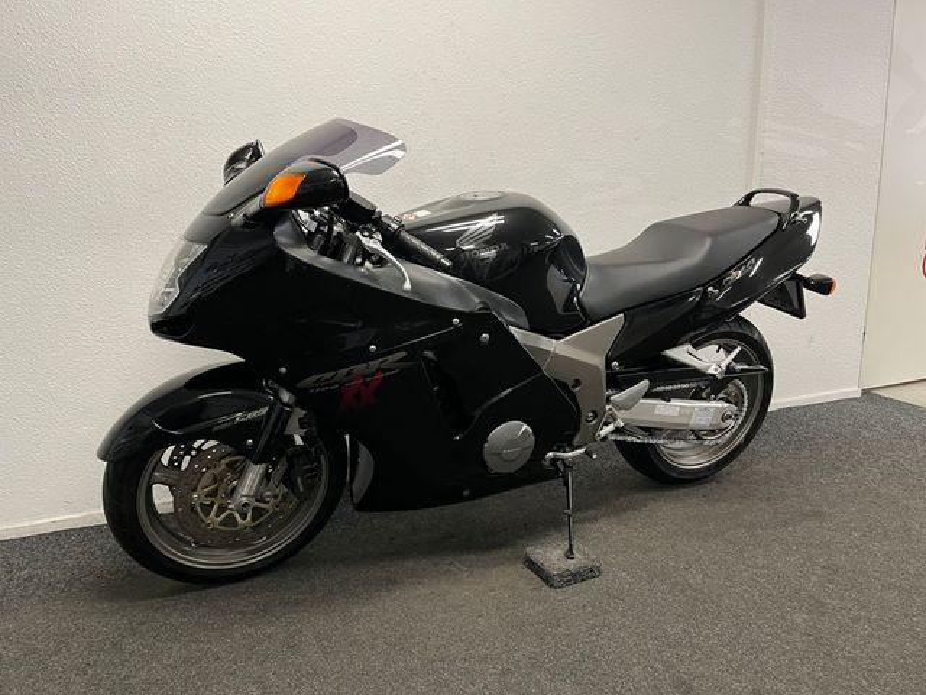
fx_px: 696
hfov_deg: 67.3
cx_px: 463
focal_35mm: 26
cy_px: 348
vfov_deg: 53.1
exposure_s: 1/50
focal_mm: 5.1
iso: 100
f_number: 1.6
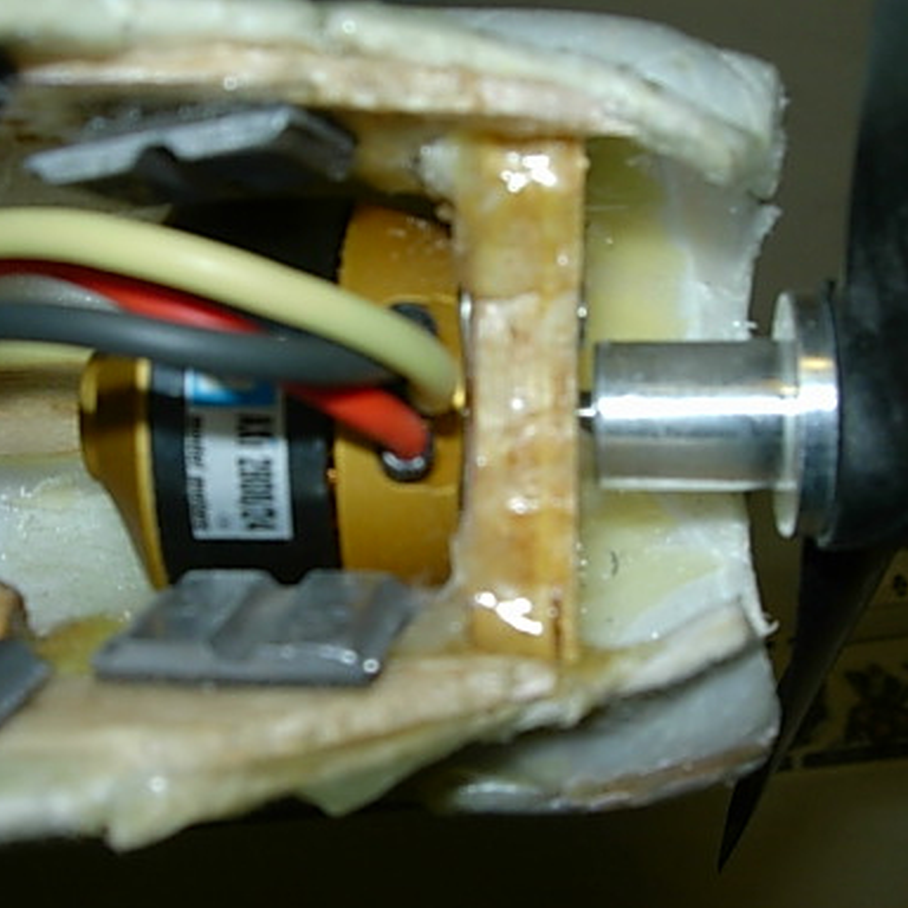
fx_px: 1662
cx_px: 421
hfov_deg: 30.5
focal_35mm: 56
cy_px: 489
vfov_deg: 30.5
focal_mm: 7.8
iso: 79
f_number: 4.8
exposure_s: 1/64
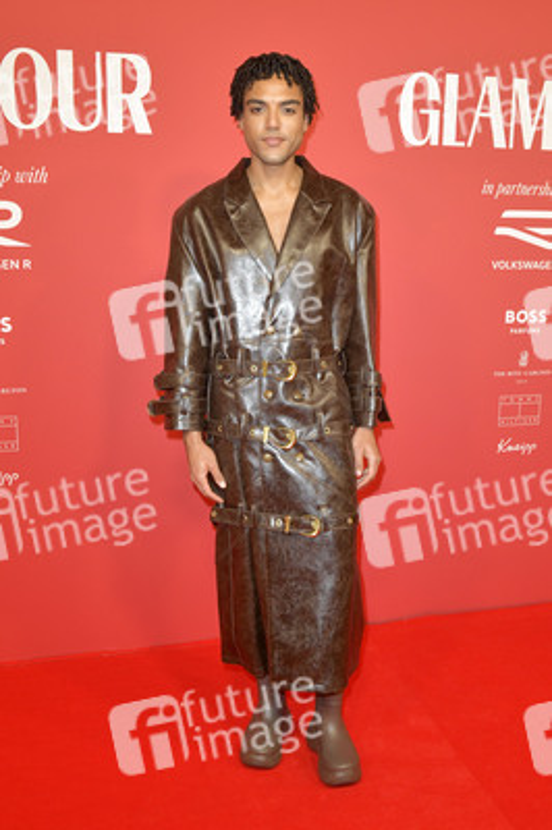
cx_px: 276
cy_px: 415
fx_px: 737
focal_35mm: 32
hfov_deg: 41.0
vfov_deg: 58.8
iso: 1600
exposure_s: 1/250
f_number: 6.3
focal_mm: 32
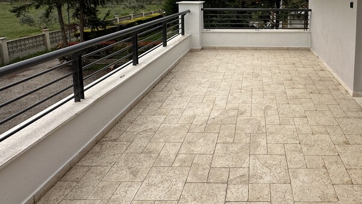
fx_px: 250
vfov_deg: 40.2
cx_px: 260
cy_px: 11
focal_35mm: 26
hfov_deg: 68.4
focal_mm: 2.22
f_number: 2.2
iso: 40
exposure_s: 1/2132
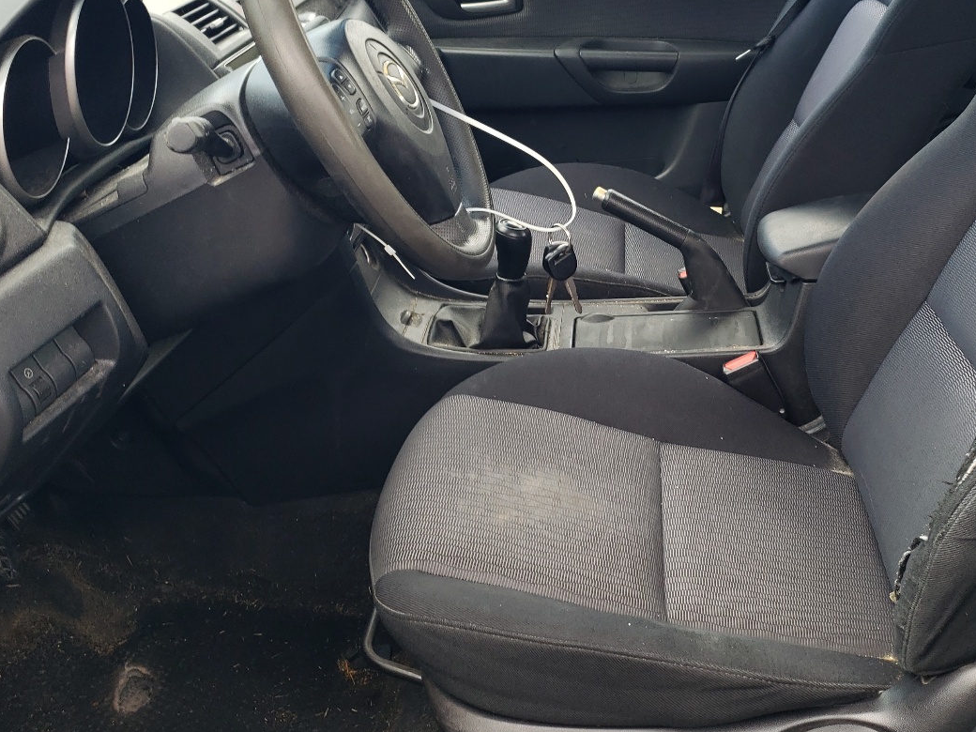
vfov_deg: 35.7
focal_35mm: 40
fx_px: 1128
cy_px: 261
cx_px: 628
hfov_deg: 46.3
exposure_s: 1/125
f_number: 1.5
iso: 50
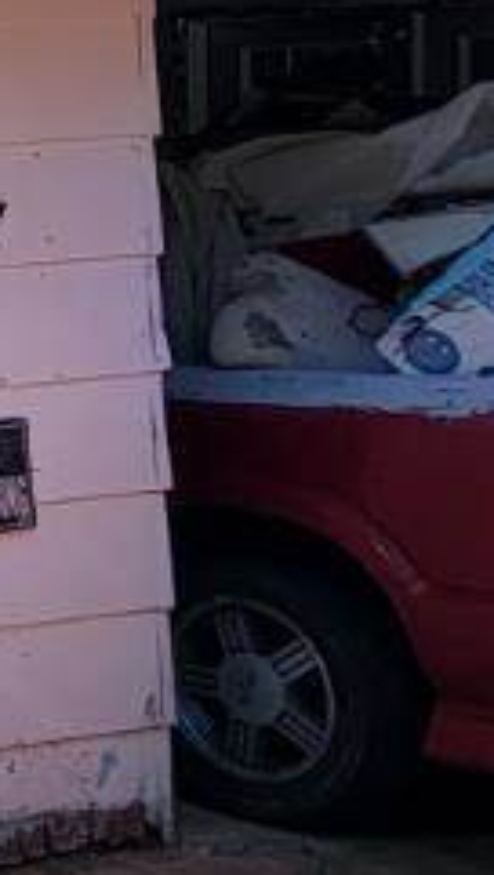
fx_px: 2044
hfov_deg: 8.1
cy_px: 202
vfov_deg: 23.9
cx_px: -1478
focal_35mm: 88
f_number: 2.2
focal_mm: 2.2
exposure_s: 1/738
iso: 50
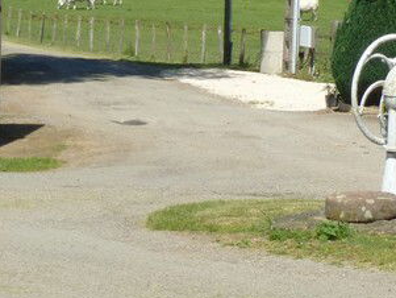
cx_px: 567
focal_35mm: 194
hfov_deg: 9.9
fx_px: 2220
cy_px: -202
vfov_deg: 7.5
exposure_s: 1/640
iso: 100
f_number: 4.4
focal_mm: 10.1
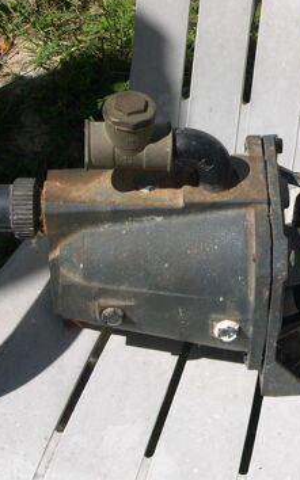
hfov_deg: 15.7
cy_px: 237
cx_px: 276
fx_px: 1074
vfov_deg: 25.2
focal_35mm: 82
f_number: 9.2
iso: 100
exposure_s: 1/190
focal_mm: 12.2
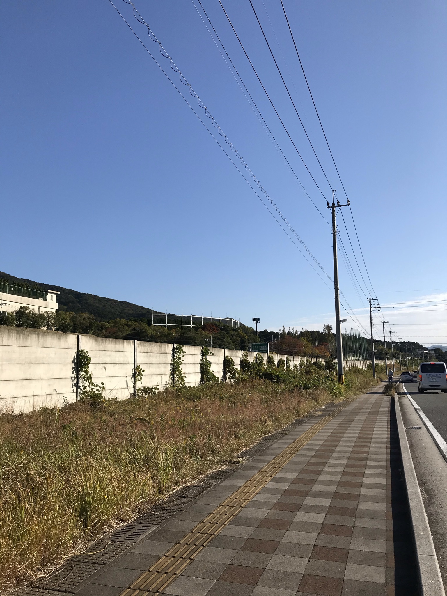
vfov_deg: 63.4
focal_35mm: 28
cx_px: 224
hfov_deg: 49.7
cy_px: 298
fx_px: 482
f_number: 1.8
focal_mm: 3.99
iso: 20
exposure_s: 1/2994
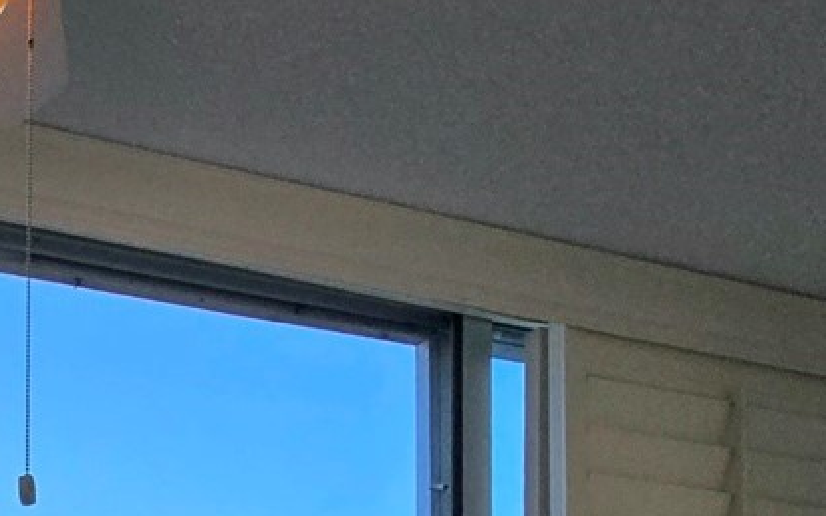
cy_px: 998
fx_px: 1193
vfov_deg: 17.9
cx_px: -260
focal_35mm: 53
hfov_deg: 30.0
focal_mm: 2.2
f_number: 2.2
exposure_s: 1/833
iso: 50
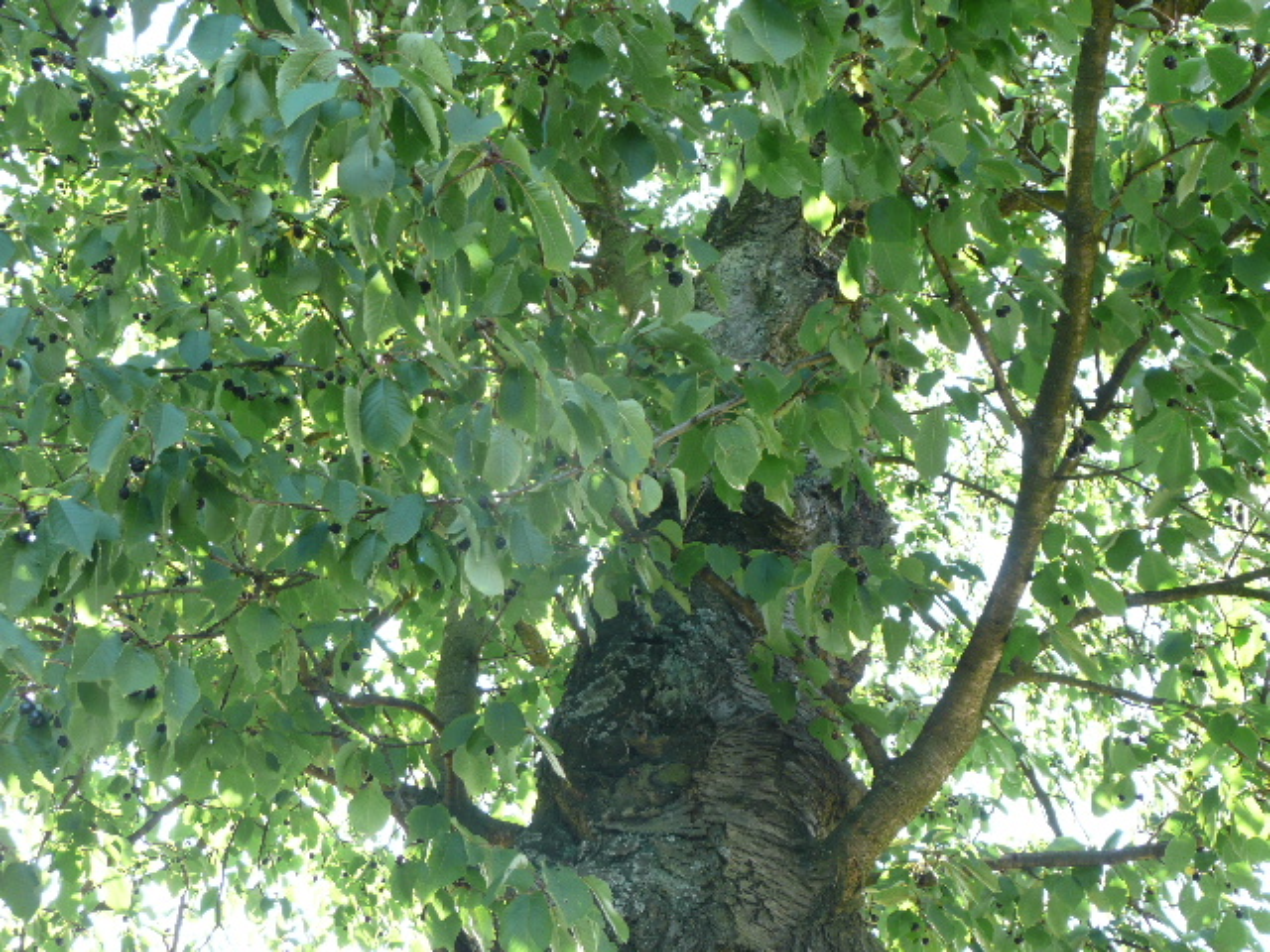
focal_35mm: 50
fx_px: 1834
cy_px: 476
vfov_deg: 29.1
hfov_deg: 38.2
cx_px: 635
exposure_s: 1/40
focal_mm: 8.2
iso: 100
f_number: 4.2
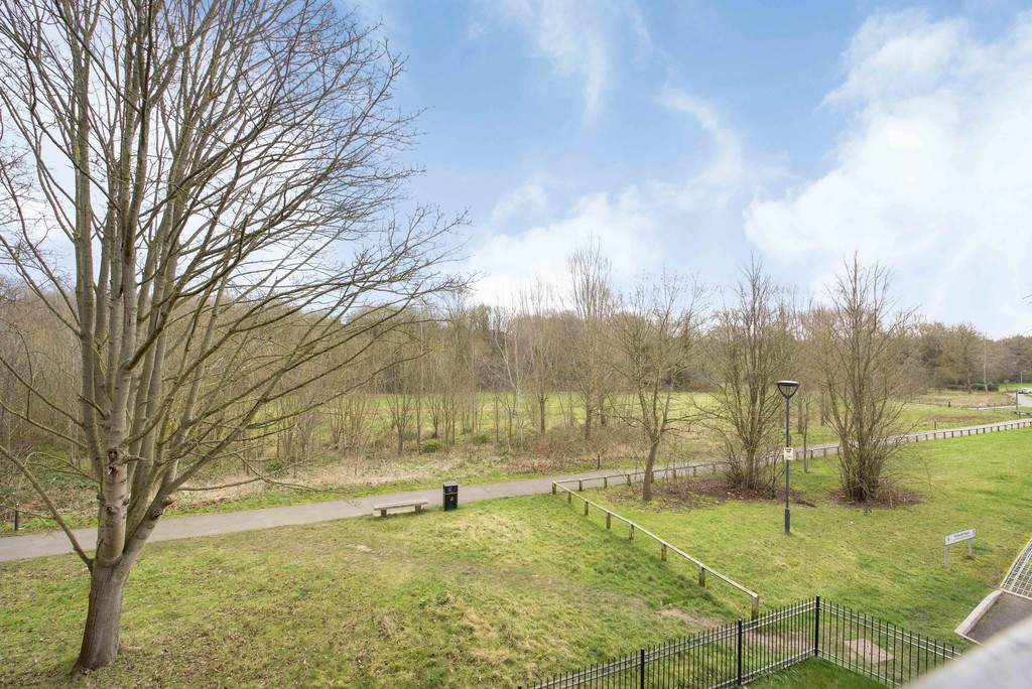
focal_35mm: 14
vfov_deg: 81.3
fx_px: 402
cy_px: 344
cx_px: 516
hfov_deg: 104.2
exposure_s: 1/200
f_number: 10
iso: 250
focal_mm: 14
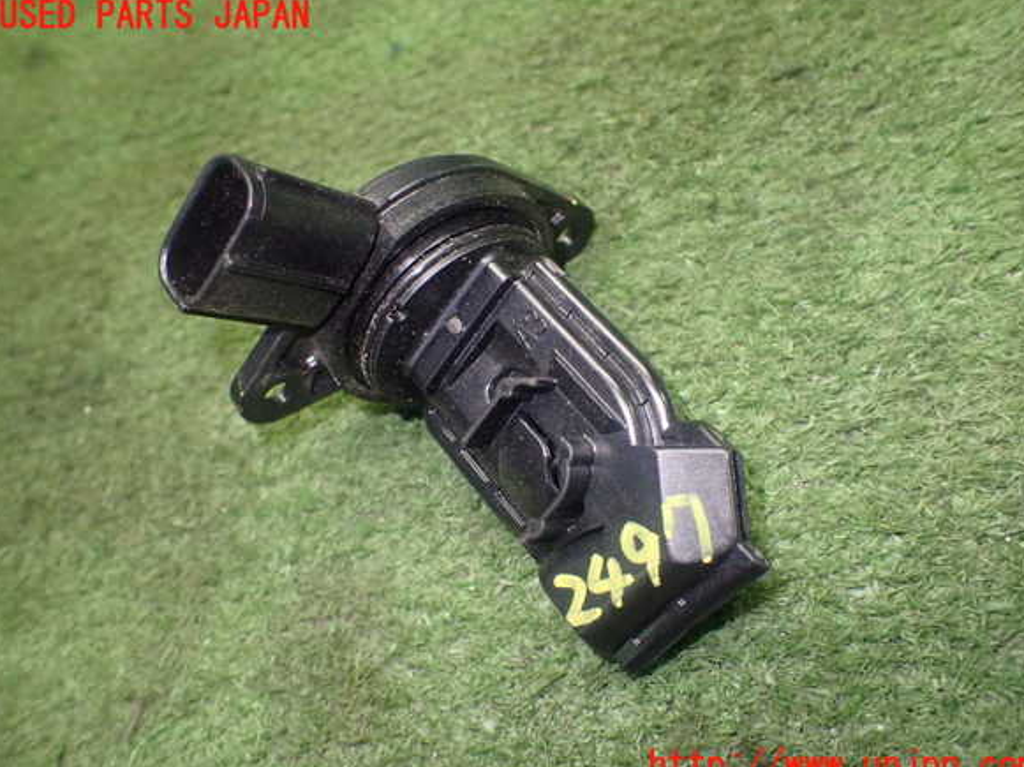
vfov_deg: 45.4
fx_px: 916
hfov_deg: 58.4
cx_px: 518
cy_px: 391
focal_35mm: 31
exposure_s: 1/125
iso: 800
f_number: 2.3
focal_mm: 5.4
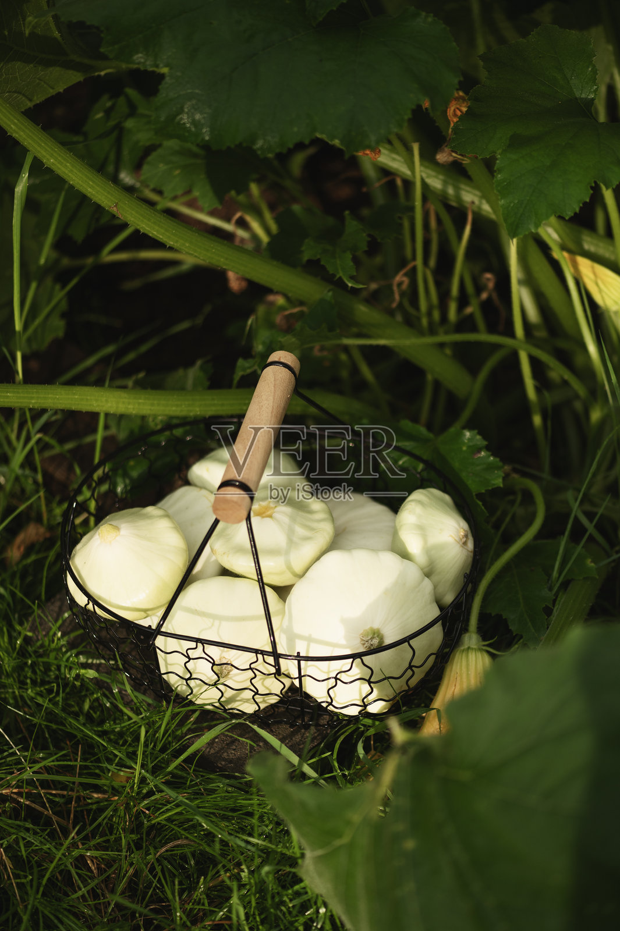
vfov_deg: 19.5
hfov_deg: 13.0
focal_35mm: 105
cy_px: 466
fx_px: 2715
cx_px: 310
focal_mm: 105
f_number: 3
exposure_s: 1/1000
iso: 200
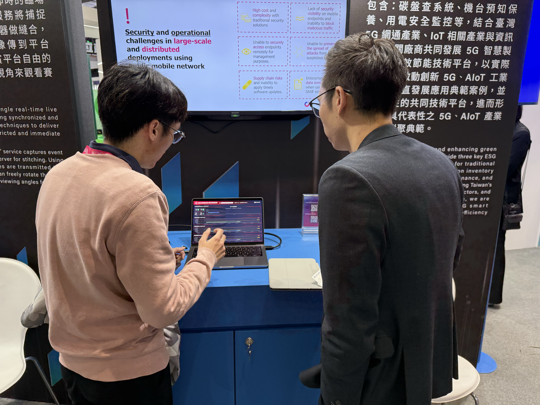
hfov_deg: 71.6
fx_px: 374
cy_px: 202
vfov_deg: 56.8
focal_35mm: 24
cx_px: 270
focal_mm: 6.76
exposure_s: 1/120
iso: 200
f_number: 1.78
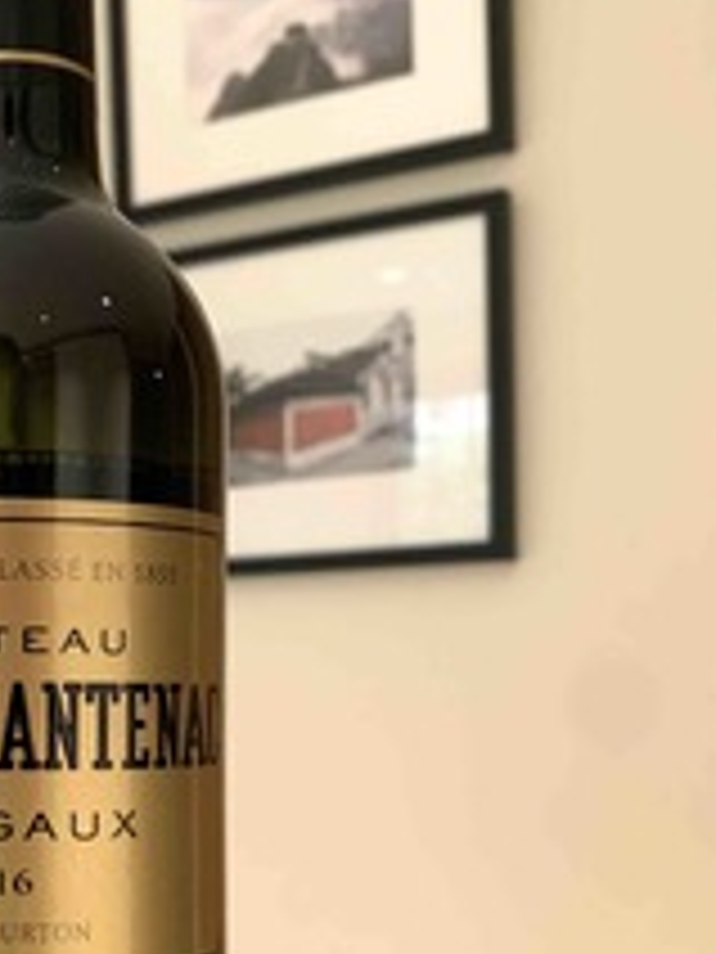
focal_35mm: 53
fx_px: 1462
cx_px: 34
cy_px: 695
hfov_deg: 26.3
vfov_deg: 35.5
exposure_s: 1/50
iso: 320
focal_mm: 4.25
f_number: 1.8
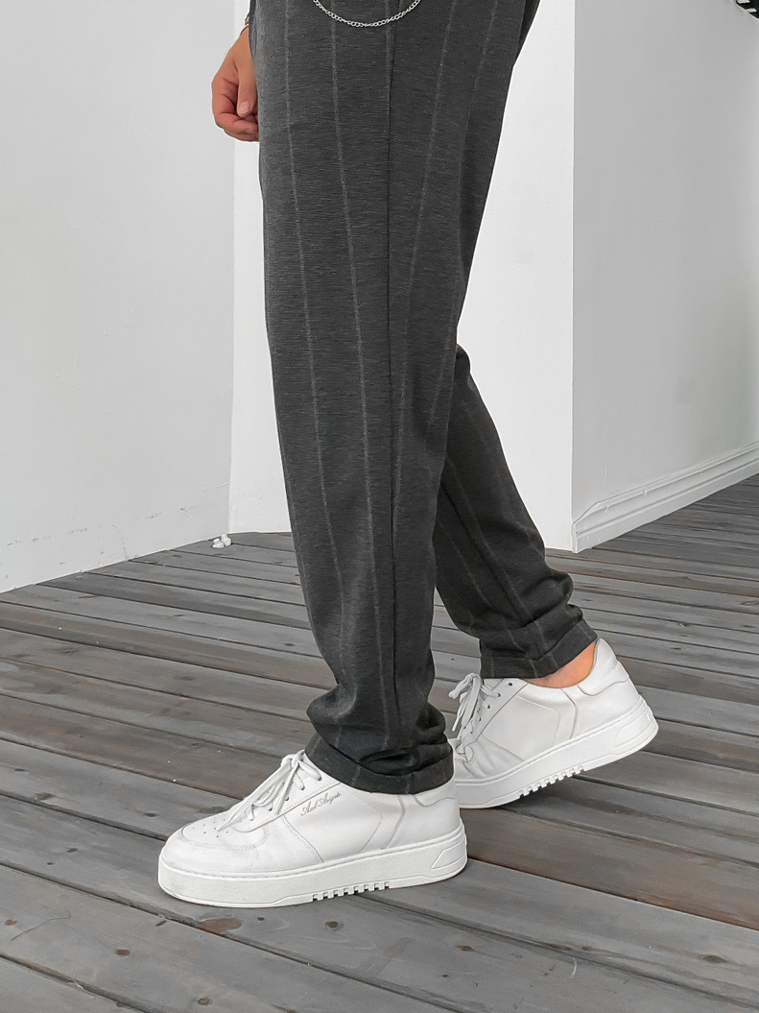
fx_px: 1287
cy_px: 302
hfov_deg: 32.8
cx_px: 430
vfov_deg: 42.1
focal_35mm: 44
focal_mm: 3
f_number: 1.8
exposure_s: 1/120
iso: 50
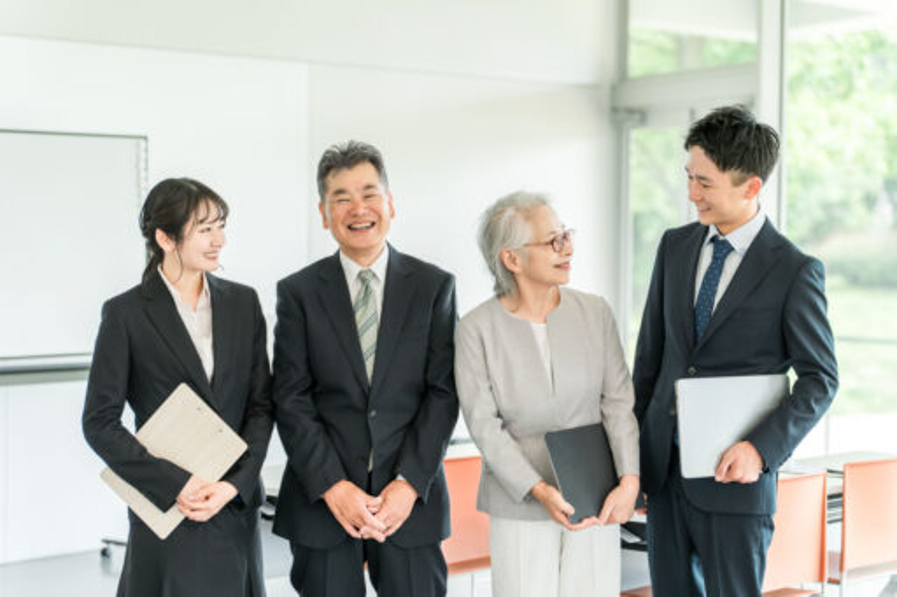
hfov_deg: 23.9
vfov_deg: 16.1
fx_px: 2117
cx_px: 448
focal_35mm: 85
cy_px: 298
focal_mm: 85
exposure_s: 1/500
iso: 250
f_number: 2.8
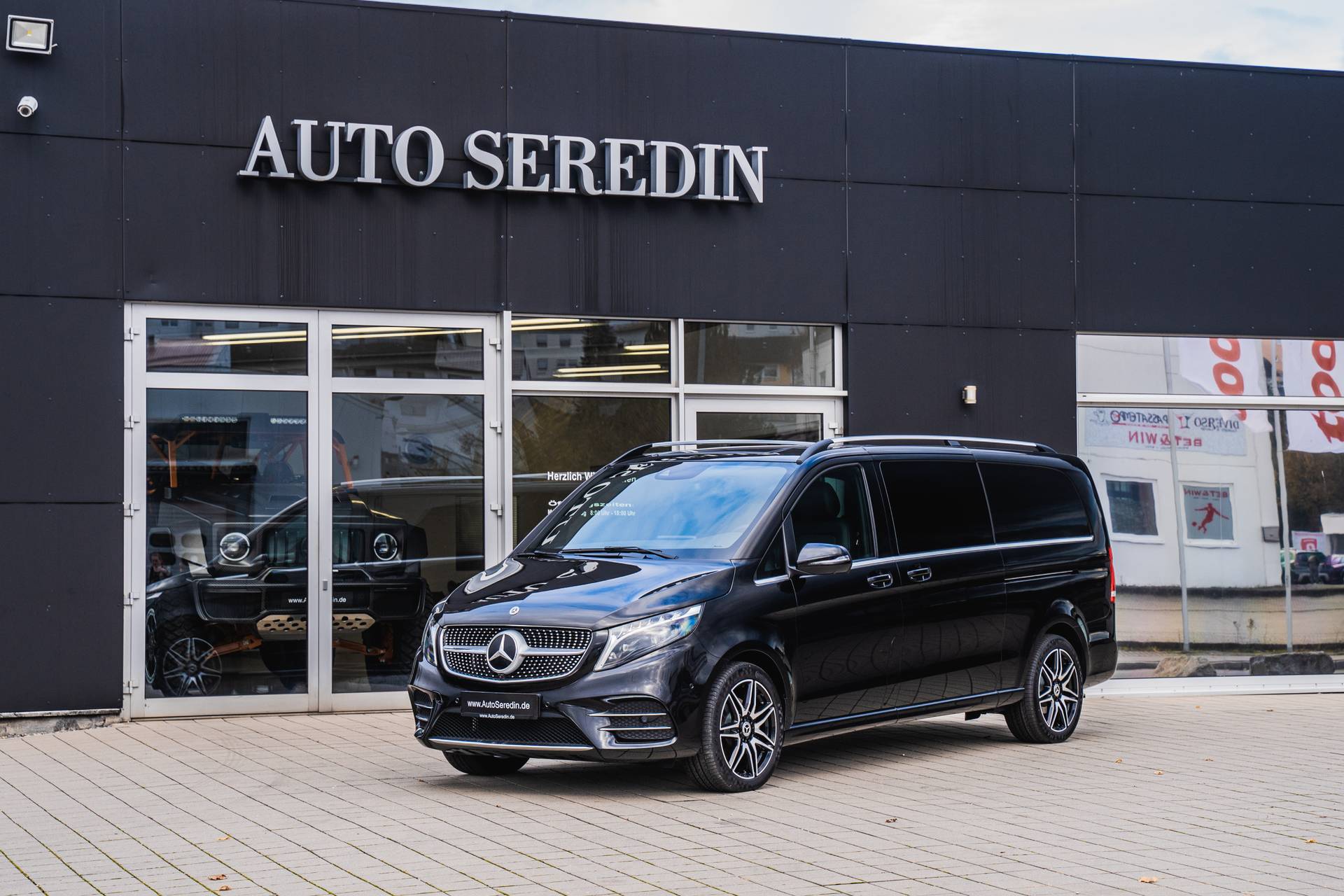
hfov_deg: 33.4
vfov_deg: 22.6
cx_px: 672
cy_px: 448
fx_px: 2240
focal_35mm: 60
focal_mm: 60
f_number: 6.3
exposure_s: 1/100
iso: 640
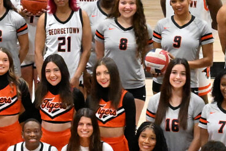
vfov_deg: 4.3
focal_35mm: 322
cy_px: 64
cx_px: -225
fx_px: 2020
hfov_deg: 6.2
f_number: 10
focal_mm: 47
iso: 7200
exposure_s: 1/160
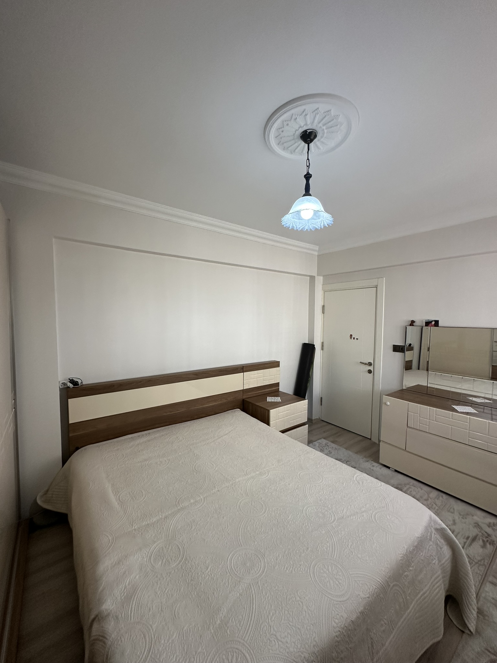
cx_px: 248
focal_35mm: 14
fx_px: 268
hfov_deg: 85.7
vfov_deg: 102.1
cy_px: 332
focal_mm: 2.22
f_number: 2.2
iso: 200
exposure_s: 1/100
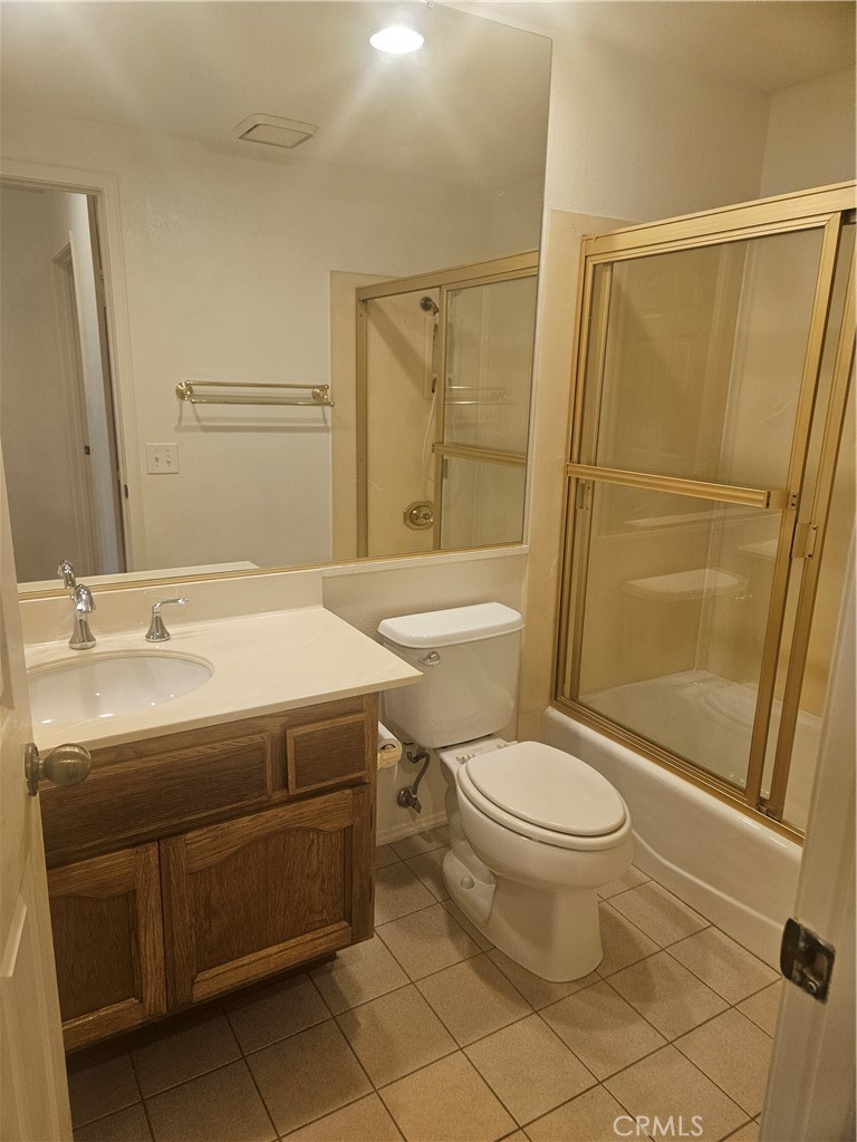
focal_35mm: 23
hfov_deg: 58.9
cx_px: 428
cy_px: 571
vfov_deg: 73.9
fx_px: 759
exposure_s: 1/120
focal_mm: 5.4
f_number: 1.8
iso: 250
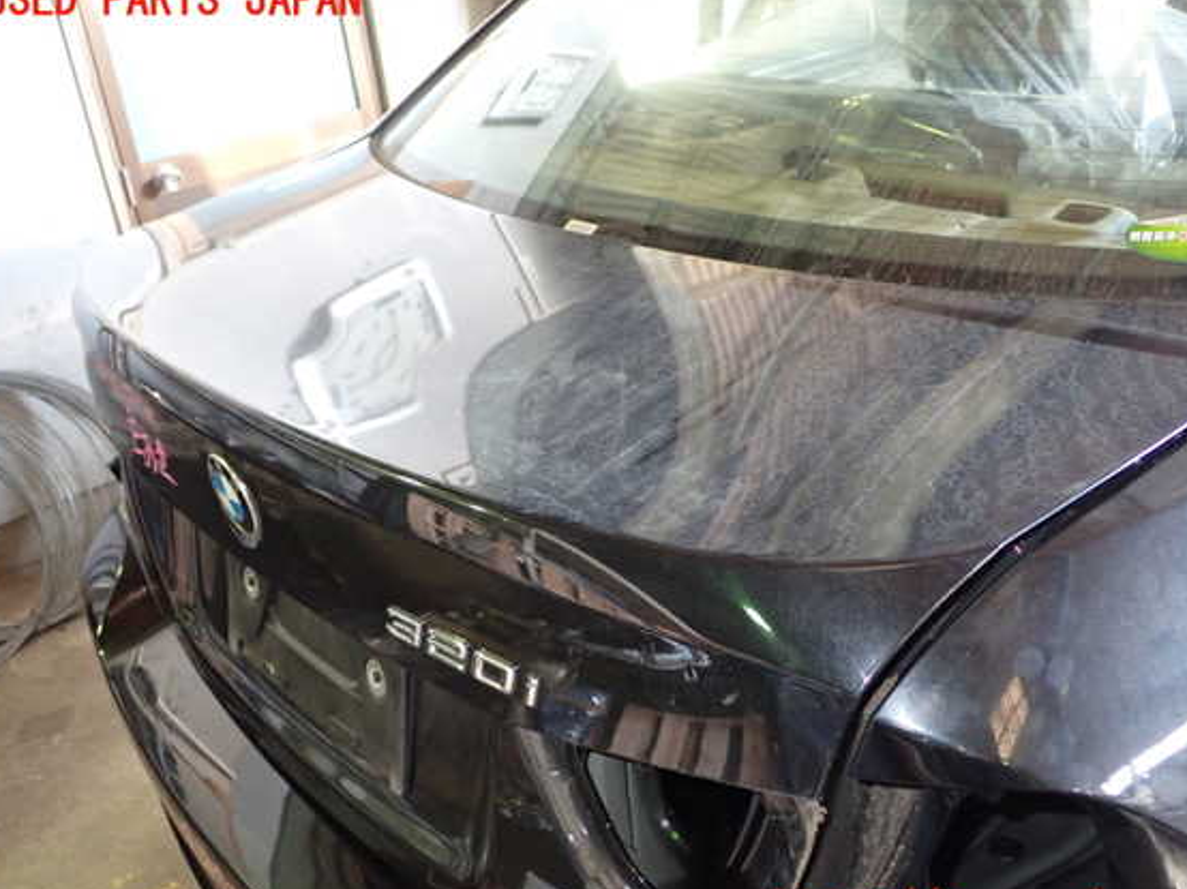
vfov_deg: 36.8
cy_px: 456
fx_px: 1337
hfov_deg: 47.9
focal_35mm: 39
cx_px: 615
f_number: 2.5
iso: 400
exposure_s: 1/40
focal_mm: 6.37
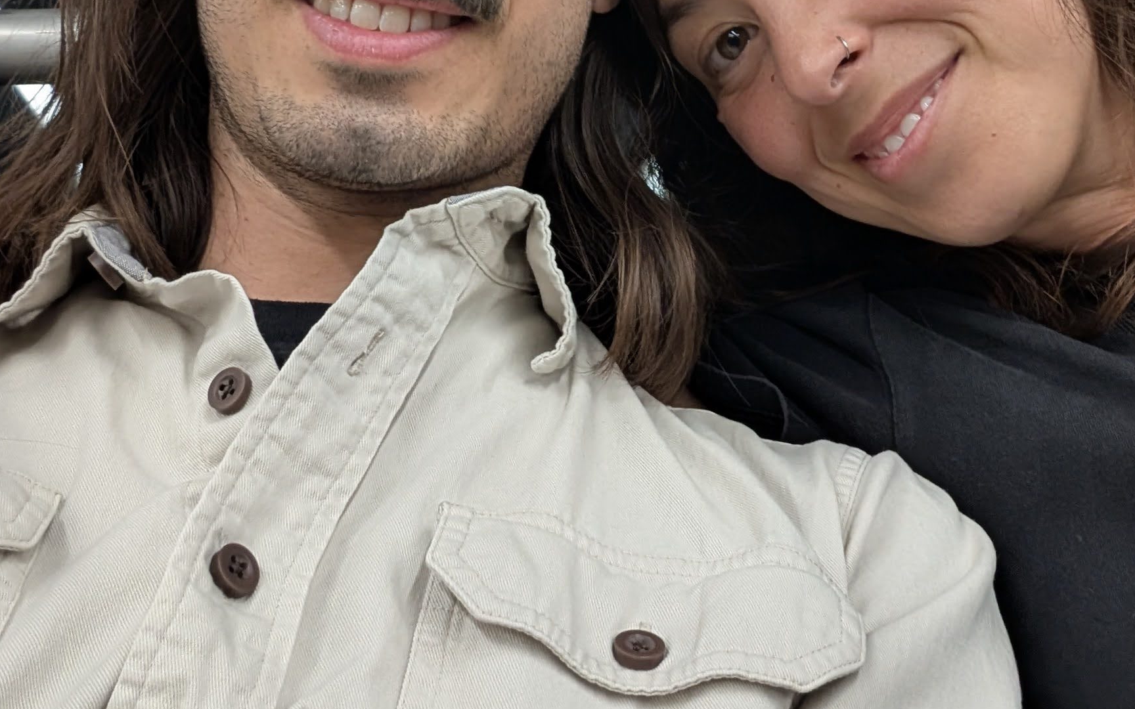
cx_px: 775
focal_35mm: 47
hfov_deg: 42.0
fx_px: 1454
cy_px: 56
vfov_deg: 26.4
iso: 94
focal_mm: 2.74
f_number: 2.2
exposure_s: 1/15.2
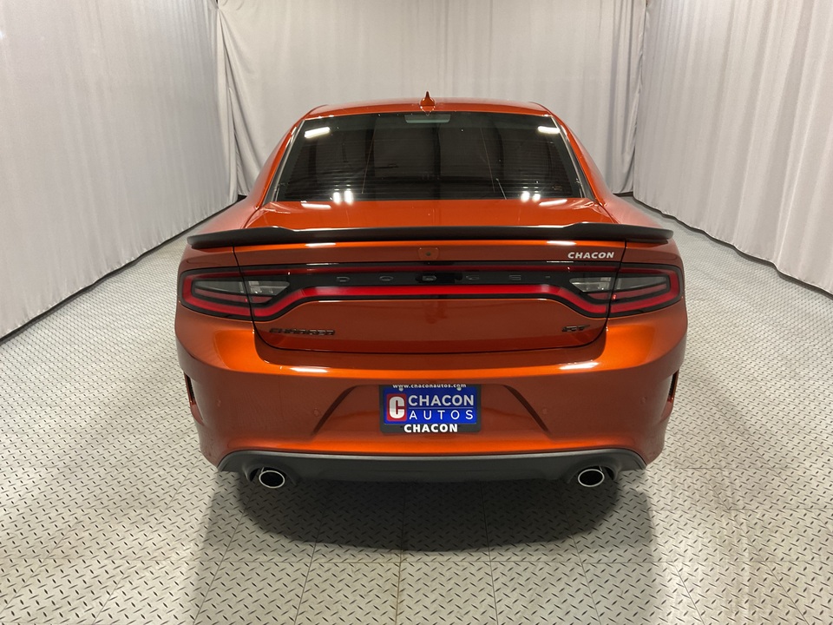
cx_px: 416
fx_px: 698
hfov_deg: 61.7
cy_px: 312
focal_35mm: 29
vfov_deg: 48.2
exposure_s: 1/60
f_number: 1.8
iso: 100
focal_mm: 3
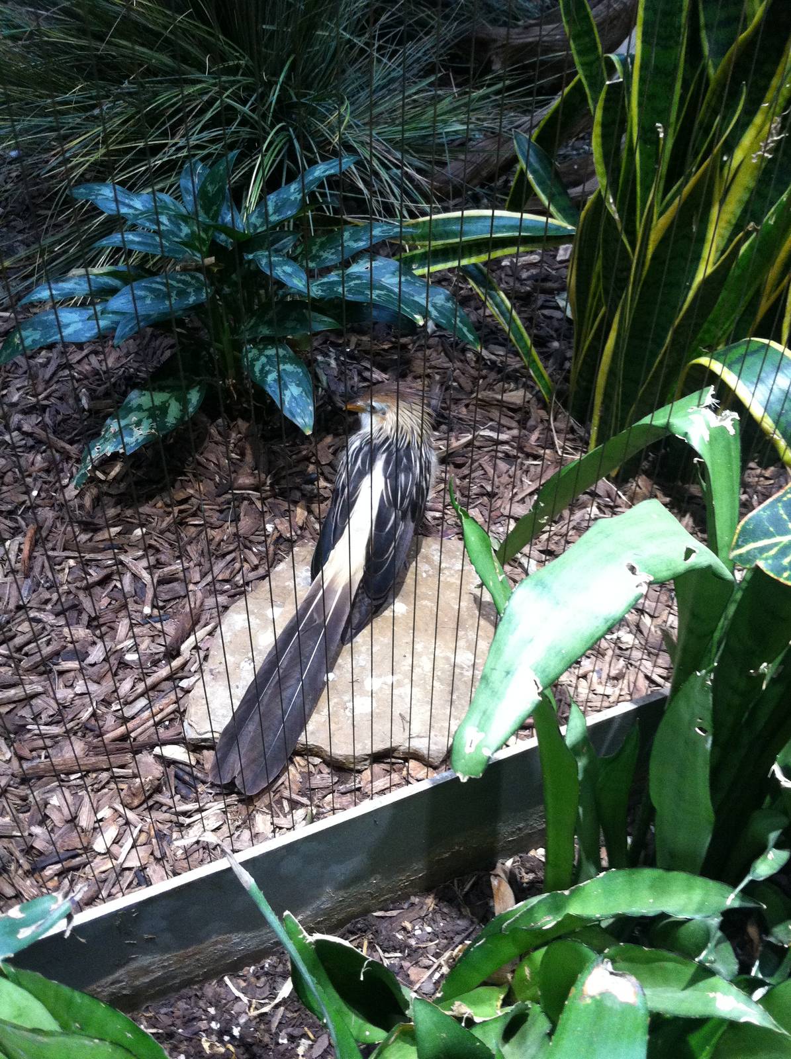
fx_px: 1069
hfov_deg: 40.6
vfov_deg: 52.7
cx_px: 396
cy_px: 530
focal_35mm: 35
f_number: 2.8
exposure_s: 1/15
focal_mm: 3.85
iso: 250
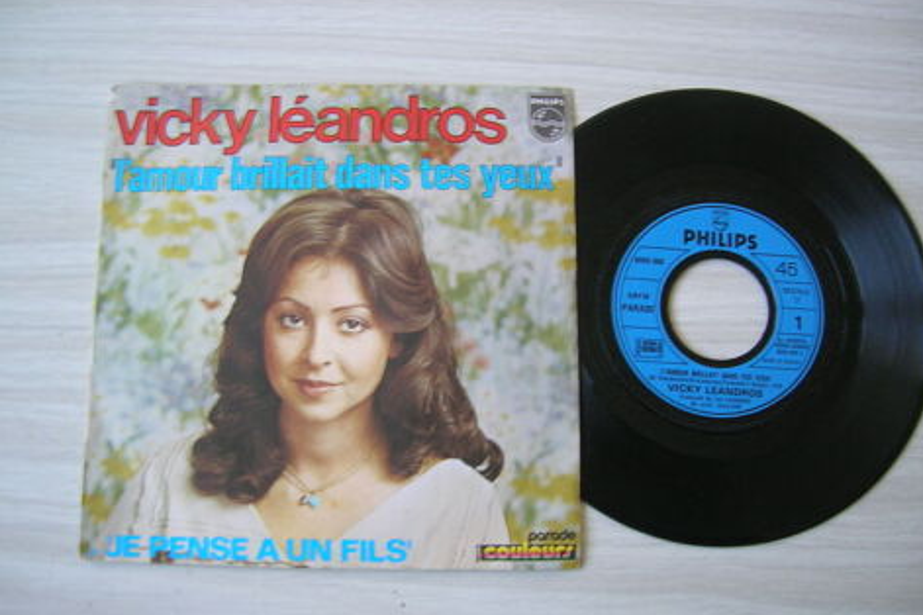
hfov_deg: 53.1
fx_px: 923
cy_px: 324
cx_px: 468
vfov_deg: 36.9
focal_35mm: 36
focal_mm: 5.7
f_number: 2.9
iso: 50
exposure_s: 1/7.6
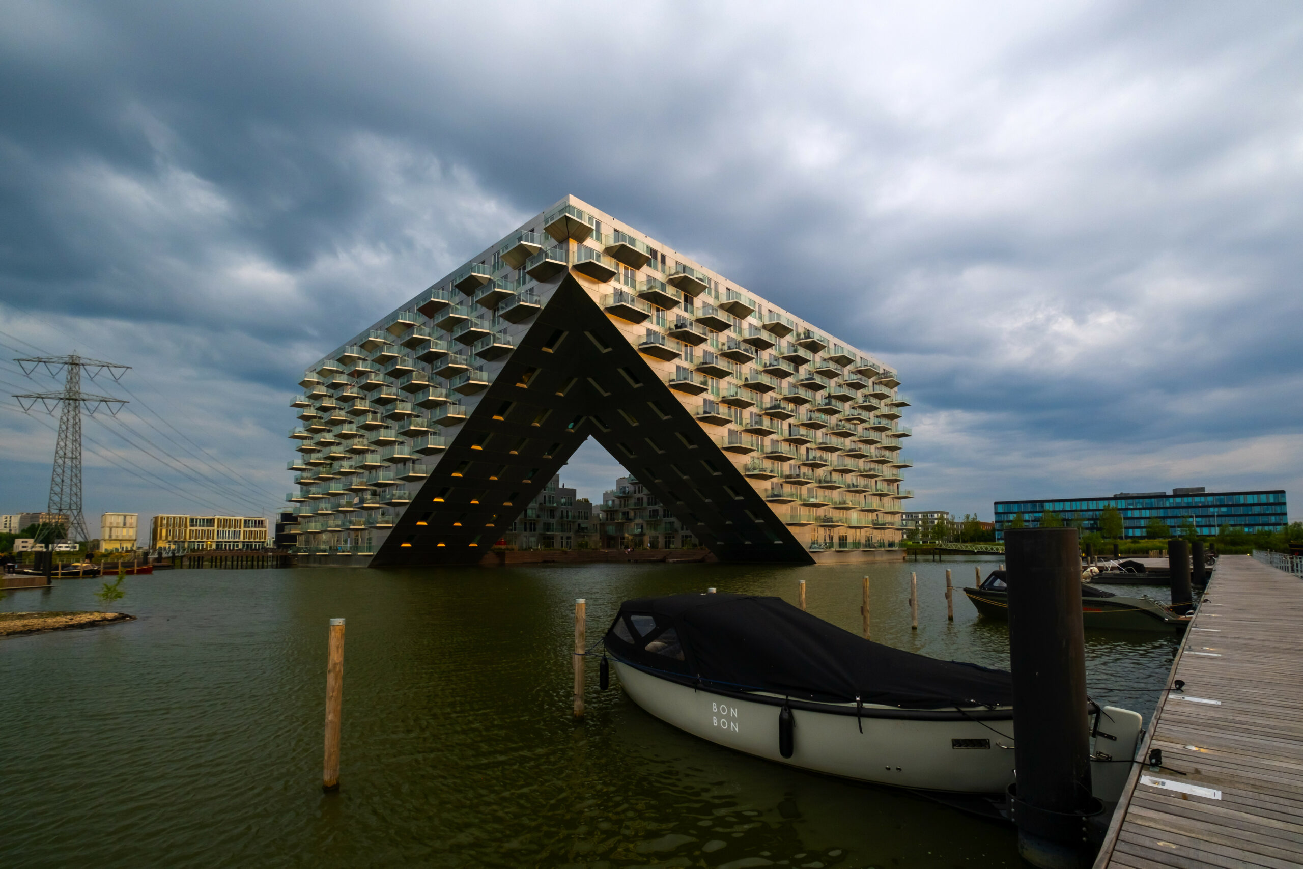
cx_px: 652
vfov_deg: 77.3
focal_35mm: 15
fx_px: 543
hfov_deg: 100.4
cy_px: 434
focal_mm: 10
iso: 320
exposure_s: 1/125
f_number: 5.6
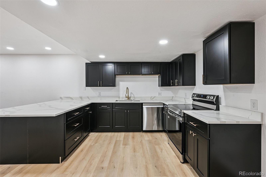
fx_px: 114
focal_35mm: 16
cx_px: 133
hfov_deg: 98.6
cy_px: 88
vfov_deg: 75.5
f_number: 10
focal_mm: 15.5
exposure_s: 1/6
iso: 400
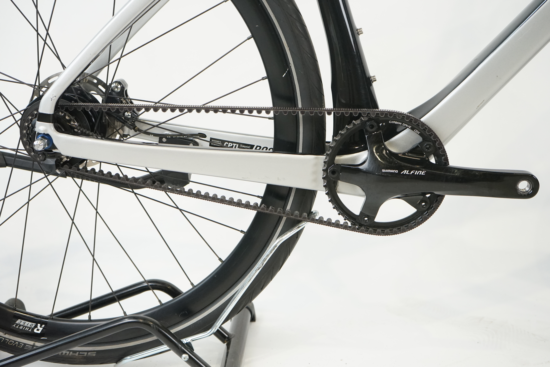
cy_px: 184
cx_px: 275
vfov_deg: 27.0
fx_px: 764
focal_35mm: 50
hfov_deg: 39.6
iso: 2500
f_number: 5.6
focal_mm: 50
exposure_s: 1/200
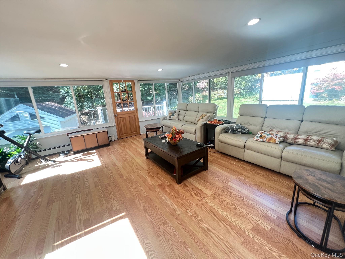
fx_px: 130
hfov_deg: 106.2
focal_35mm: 13
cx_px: 172
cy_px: 130
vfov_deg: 89.9
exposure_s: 1/120
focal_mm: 1.57
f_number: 1.8
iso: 160
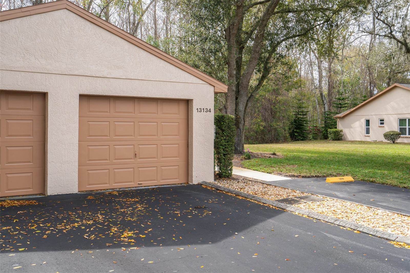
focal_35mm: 34
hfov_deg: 55.8
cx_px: 205
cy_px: 136
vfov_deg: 38.9
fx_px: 387
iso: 320
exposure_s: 1/80
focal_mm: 34
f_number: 8
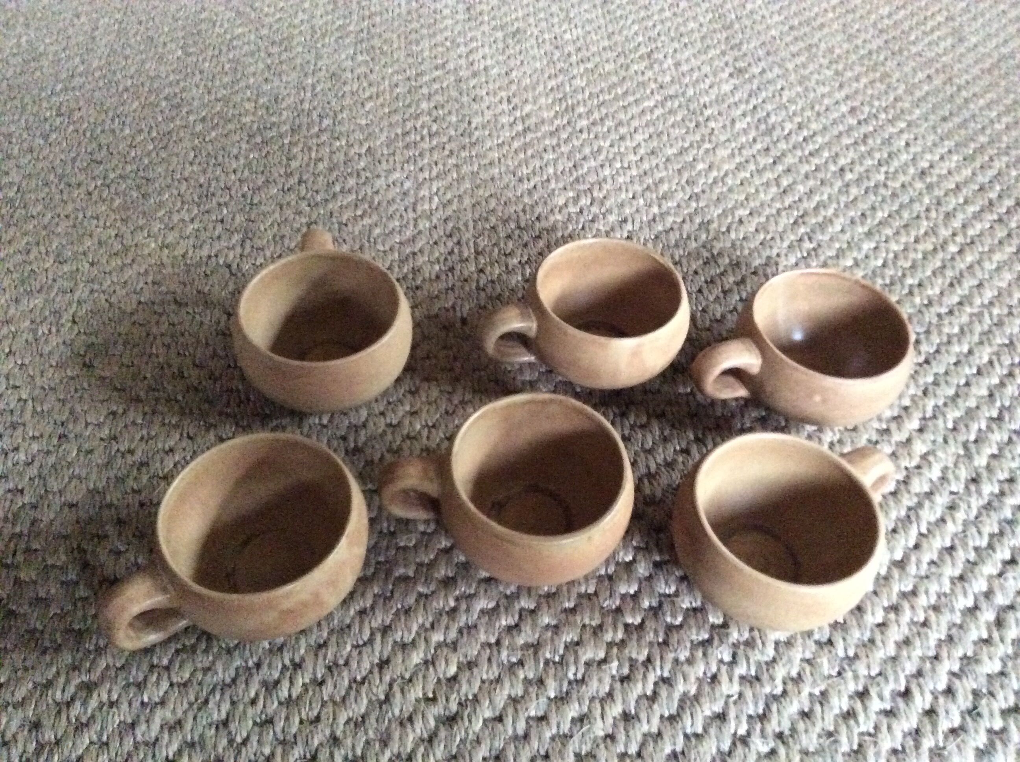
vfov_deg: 44.1
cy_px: 381
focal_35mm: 32
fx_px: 942
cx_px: 510
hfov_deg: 56.9
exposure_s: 1/17
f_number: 2.4
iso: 640
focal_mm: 3.3
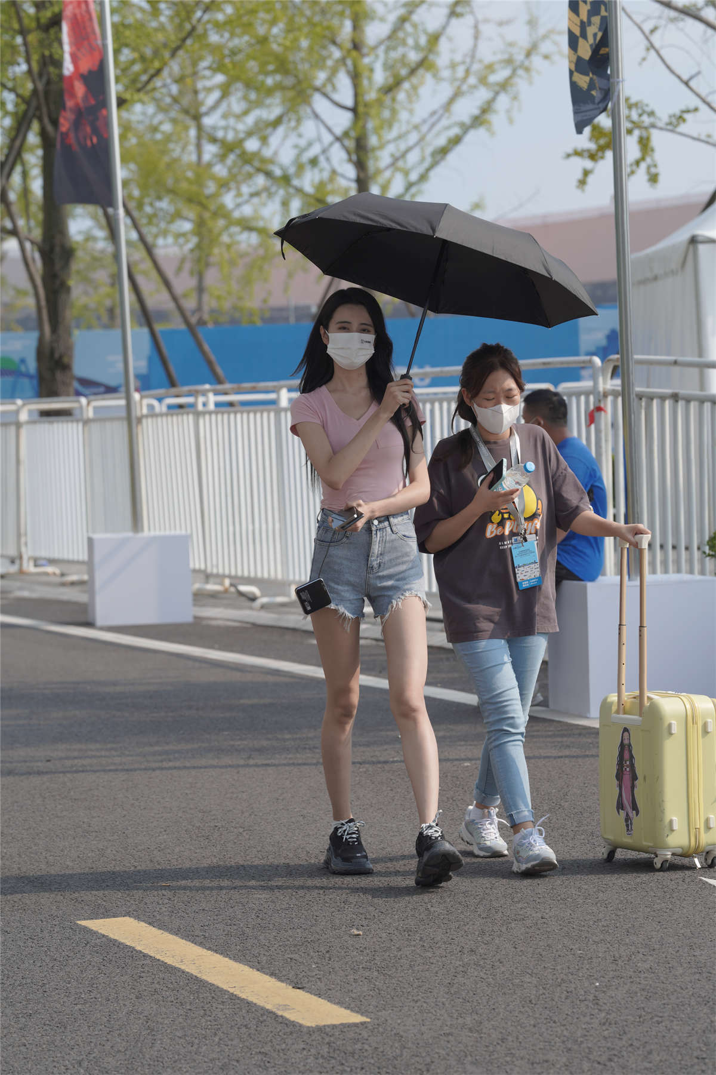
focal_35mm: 135
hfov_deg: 10.2
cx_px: 358
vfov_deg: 15.2
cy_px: 538
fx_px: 4027
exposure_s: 1/500
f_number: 6.3
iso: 160
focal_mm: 135
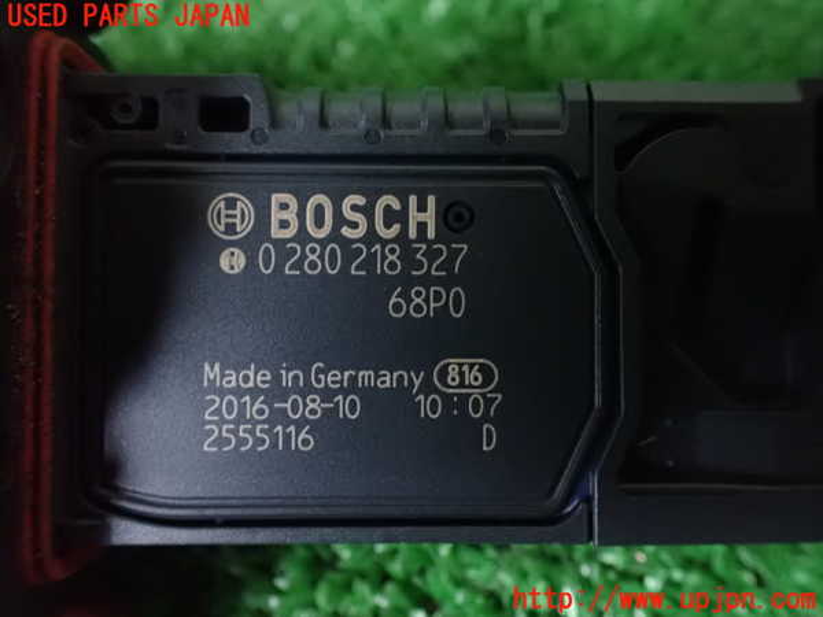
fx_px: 713
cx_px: 412
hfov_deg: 60.0
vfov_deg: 46.8
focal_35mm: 30
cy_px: 308
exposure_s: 1/25
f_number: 2.3
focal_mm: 5.4
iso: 1600
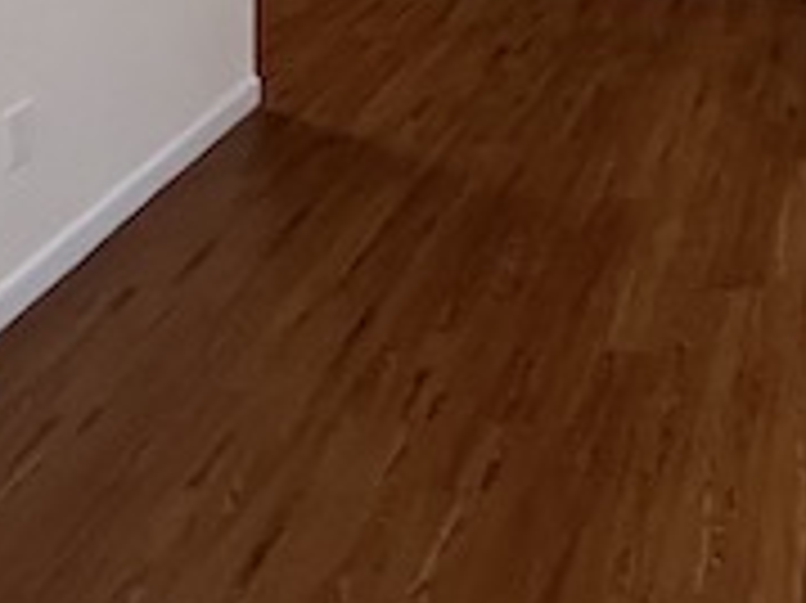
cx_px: 941
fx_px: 1350
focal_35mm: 58
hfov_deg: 29.2
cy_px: -324
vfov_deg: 21.0
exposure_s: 1/60
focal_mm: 1.57
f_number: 1.8
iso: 500
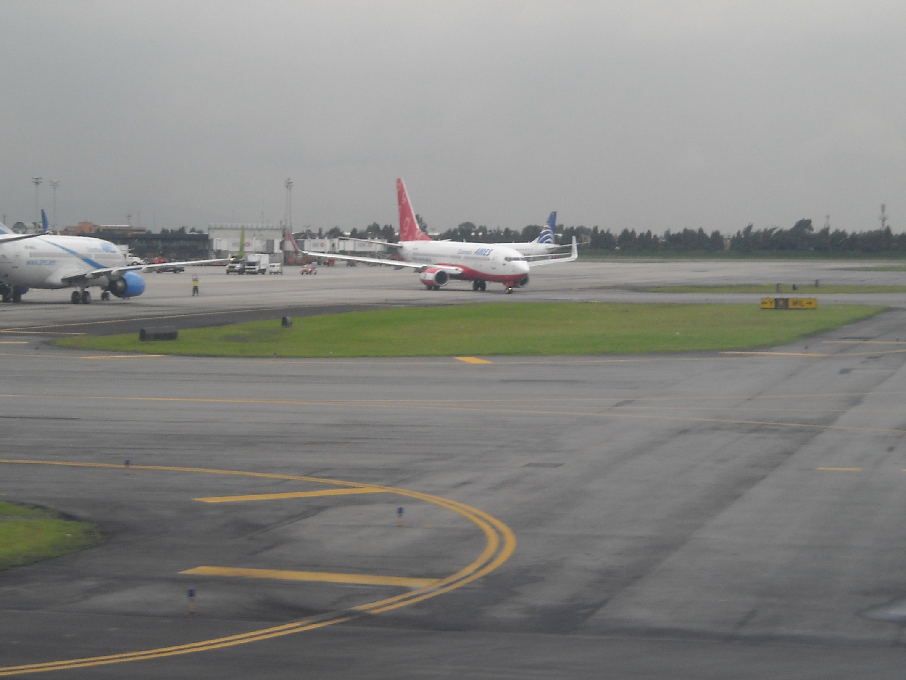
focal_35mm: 101
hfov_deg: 19.4
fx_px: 2643
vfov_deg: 14.6
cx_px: 383
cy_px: 291
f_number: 8.2
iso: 118
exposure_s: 1/250
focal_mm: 13.73
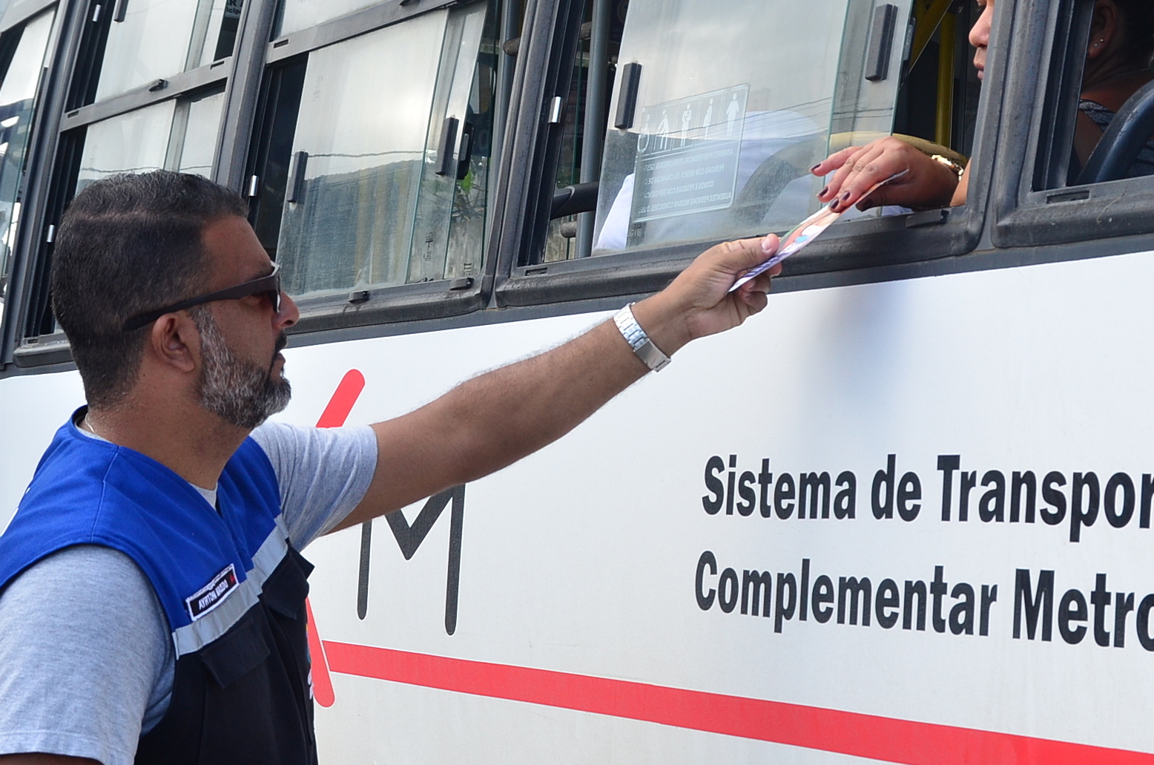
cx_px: 657
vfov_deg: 14.3
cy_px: 358
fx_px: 3039
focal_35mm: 95
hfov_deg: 21.5
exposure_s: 1/160
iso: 320
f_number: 10
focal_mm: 40
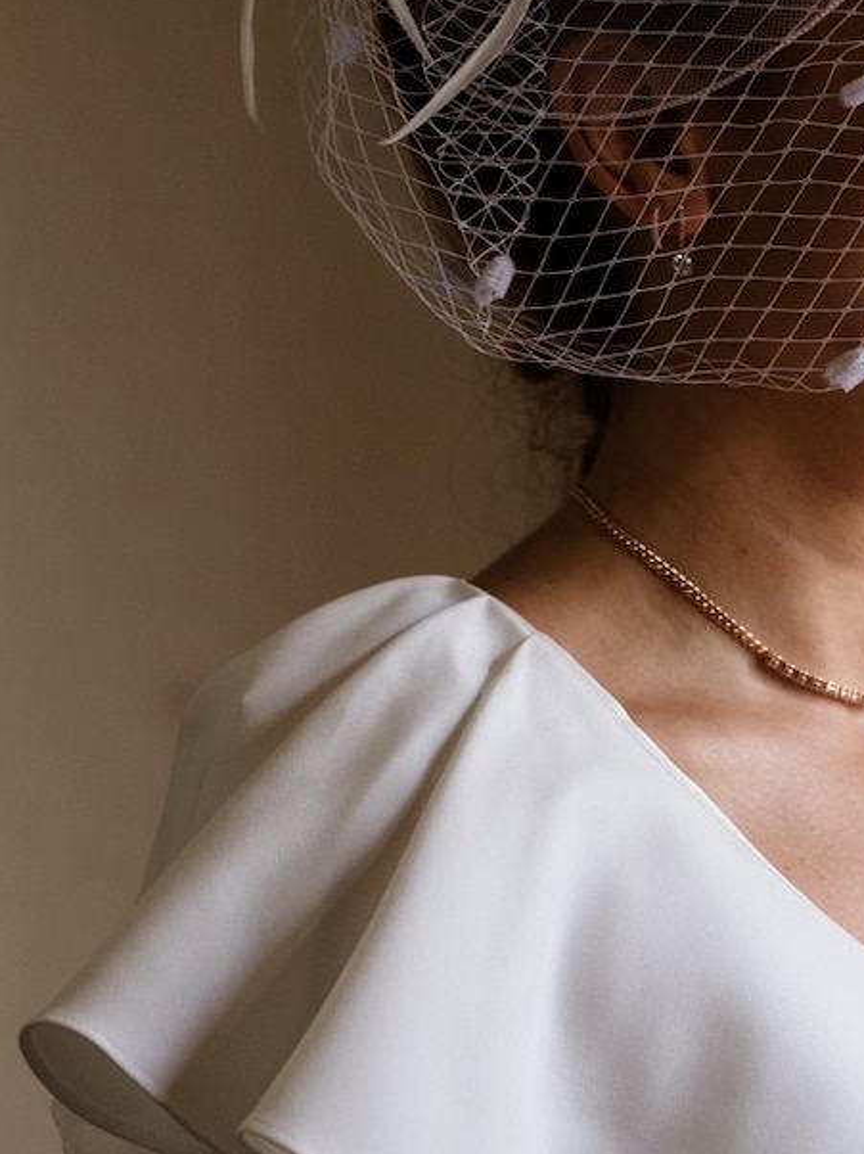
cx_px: 946
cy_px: 1076
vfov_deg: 6.5
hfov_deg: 4.8
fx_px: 10191
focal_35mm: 306
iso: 800
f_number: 2
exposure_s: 1/320
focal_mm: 85
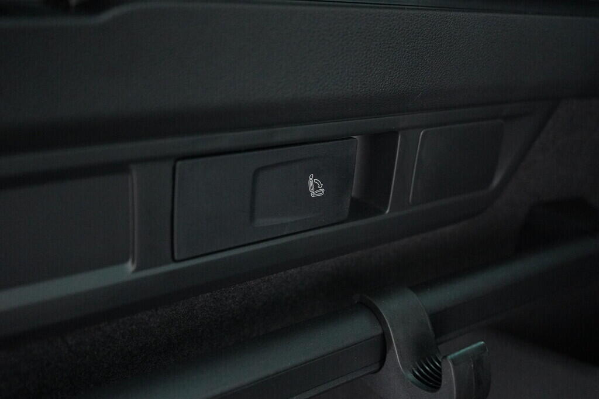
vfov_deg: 36.8
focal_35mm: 36
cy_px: 200
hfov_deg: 53.2
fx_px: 599
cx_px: 300
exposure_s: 1/320
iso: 6400
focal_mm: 24
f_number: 2.8
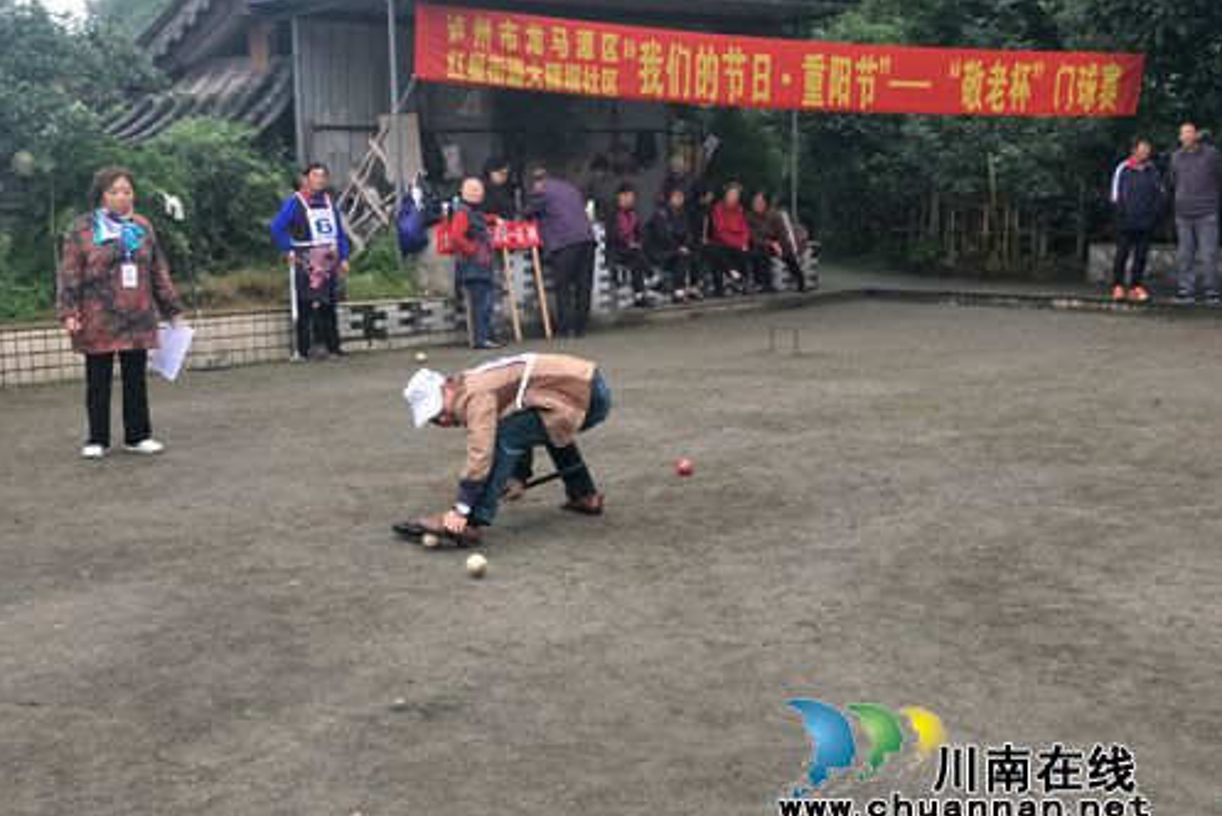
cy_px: 417
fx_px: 781
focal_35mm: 23
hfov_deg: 76.1
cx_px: 610
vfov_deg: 55.2
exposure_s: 1/100
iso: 118
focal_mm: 3.79
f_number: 1.7
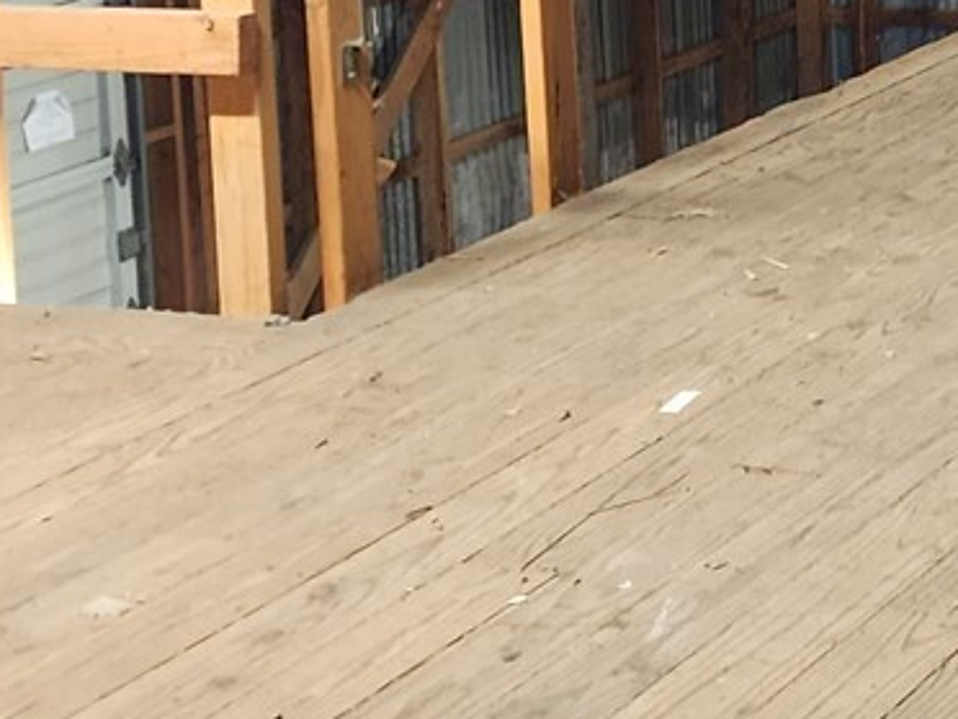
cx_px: 1496
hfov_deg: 17.5
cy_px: -294
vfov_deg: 14.2
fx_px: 2740
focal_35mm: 99
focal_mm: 6.4
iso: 500
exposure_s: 1/30
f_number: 1.8
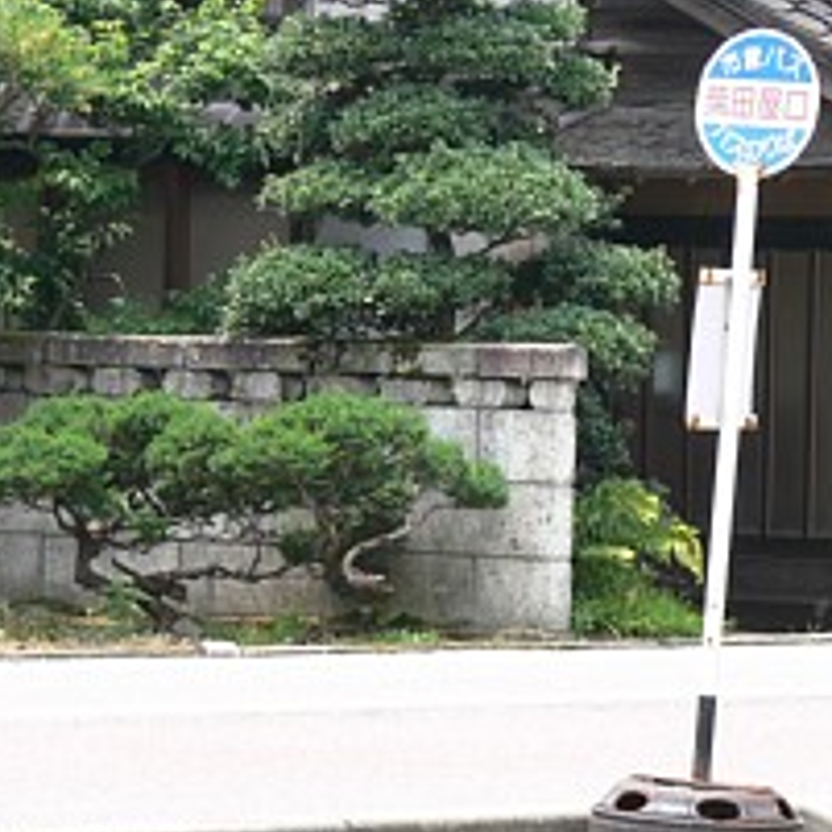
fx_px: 7668
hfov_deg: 6.2
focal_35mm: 282
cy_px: 310
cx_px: 671
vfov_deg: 6.2
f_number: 5.6
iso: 80
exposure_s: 1/100
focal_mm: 33.8
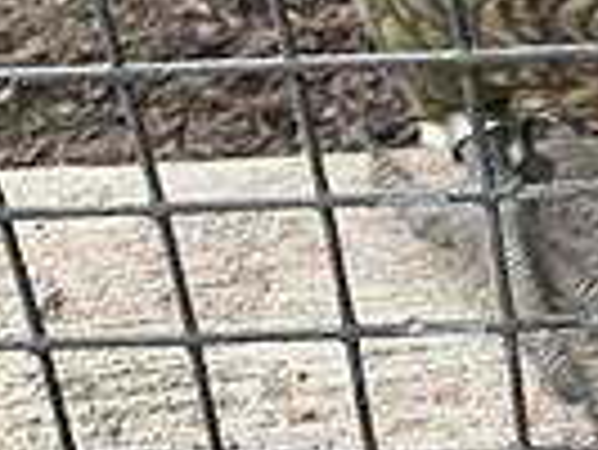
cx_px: 823
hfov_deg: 21.9
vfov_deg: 17.8
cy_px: -126
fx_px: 1349
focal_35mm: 78
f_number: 1.8
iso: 32
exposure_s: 1/121
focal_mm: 4.25
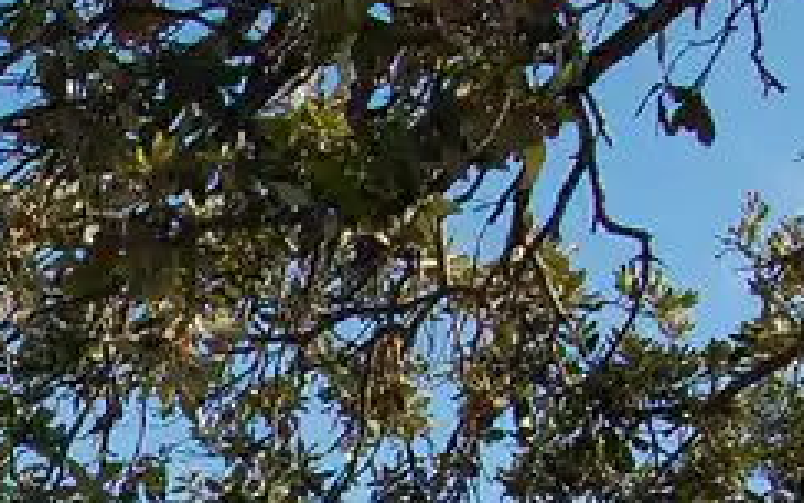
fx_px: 2542
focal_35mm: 116
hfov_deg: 16.4
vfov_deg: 10.9
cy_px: 736
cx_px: -400
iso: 200
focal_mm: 18
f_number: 10
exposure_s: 1/250
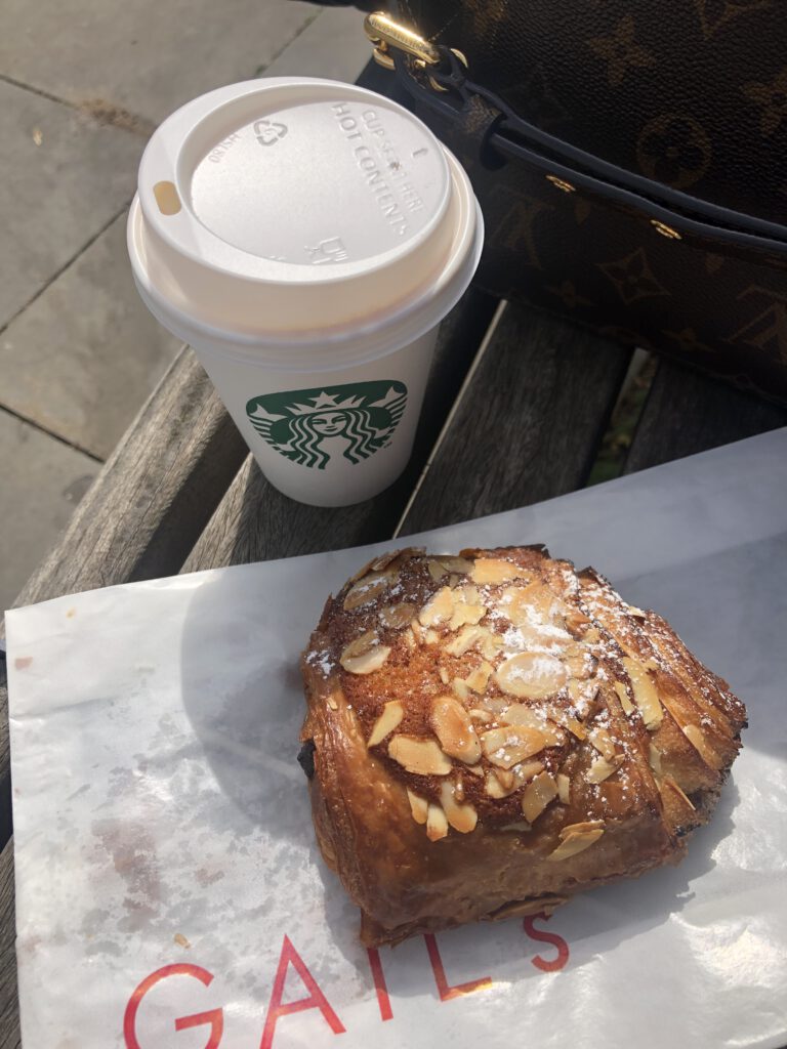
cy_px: 524
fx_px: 849
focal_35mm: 28
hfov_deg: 49.7
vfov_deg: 63.4
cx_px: 394
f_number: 1.8
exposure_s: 1/2288
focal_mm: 3.99
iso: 20
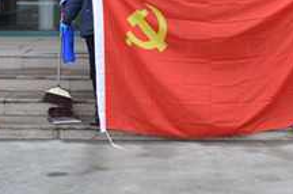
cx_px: 195
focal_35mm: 100
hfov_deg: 20.4
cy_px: -68
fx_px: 812
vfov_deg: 13.1
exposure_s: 1/125
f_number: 5.6
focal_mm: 24
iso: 280
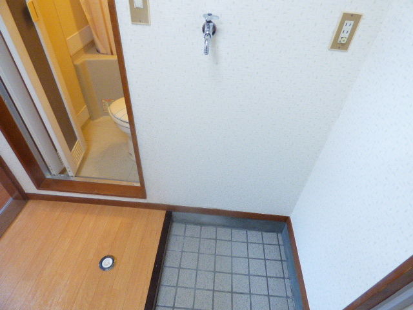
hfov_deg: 81.7
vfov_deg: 66.0
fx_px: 239
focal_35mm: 20
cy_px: 155
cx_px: 206
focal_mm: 3.58
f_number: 2.8
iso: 400
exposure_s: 1/30
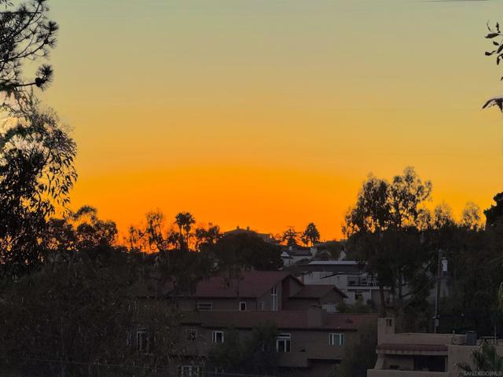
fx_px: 1744
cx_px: 252
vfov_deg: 12.3
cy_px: 188
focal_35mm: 120
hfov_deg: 16.4
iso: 50
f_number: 2.8
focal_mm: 15.66
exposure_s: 1/525
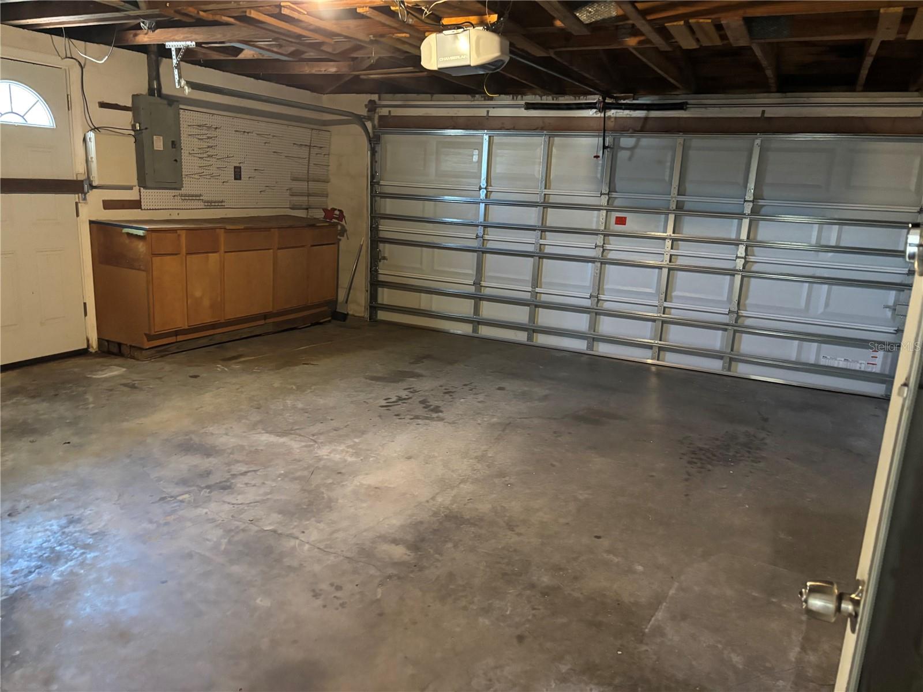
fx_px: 693
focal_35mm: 26
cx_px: 462
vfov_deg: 53.1
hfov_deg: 67.3
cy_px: 346
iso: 640
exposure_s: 1/30
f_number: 1.6
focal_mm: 5.96
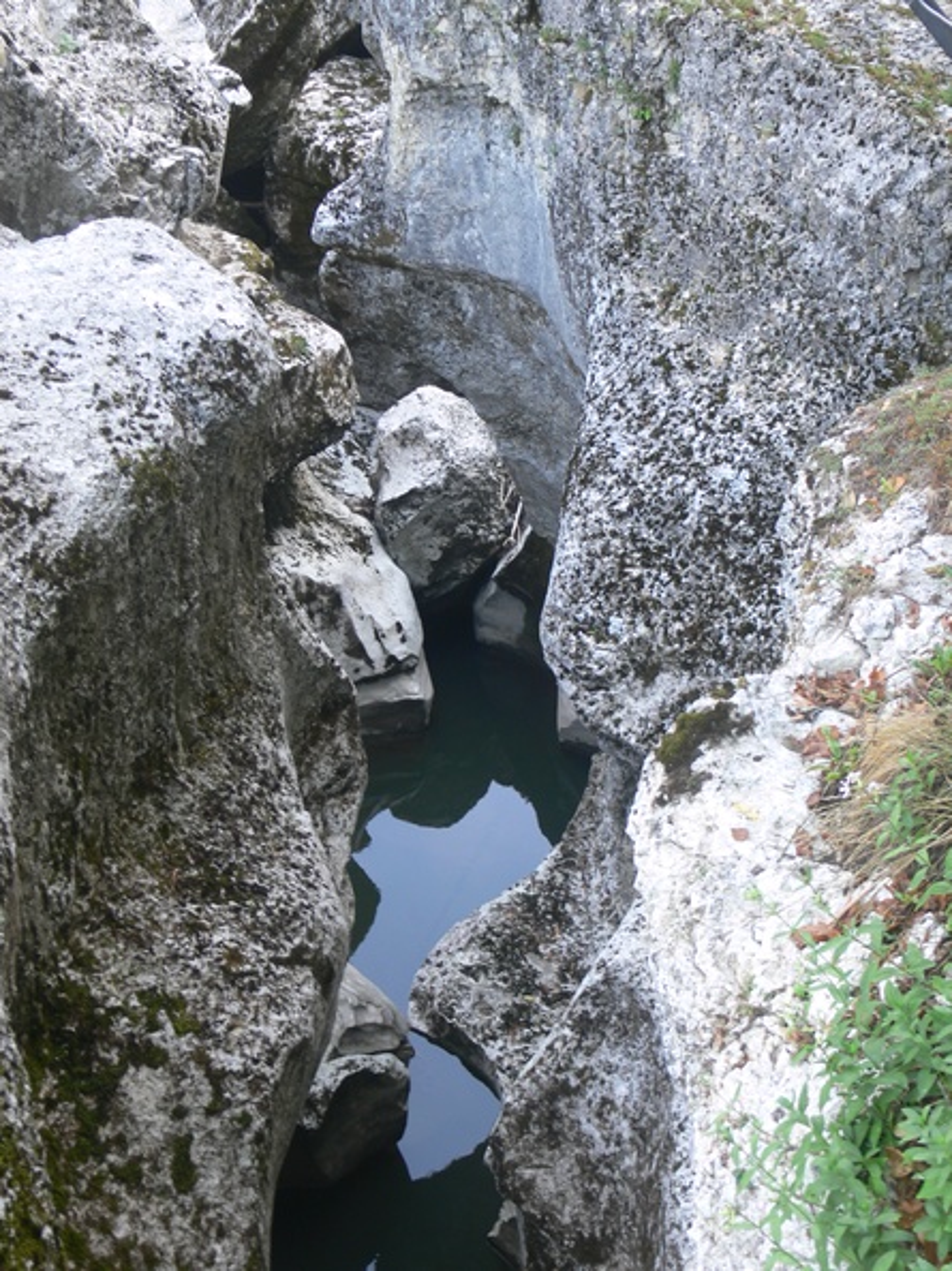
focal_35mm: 47
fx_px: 1725
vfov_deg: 40.4
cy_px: 636
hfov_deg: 30.9
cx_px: 476
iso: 80
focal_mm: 10
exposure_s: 1/30
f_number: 3.2
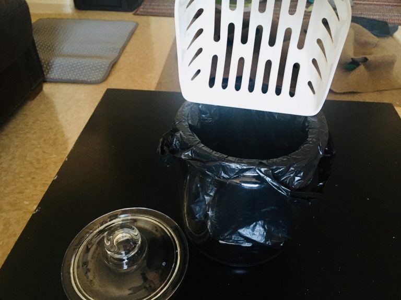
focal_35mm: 29
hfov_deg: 61.7
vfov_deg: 48.2
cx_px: 200
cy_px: 150
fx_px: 336
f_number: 2.2
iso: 200
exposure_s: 1/17
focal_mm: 4.15
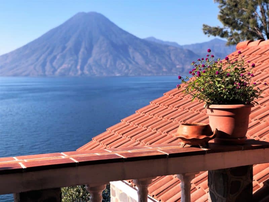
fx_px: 443
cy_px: 101
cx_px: 134
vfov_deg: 25.7
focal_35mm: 57
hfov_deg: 33.8
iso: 20
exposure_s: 1/510
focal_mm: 6.6
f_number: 2.8
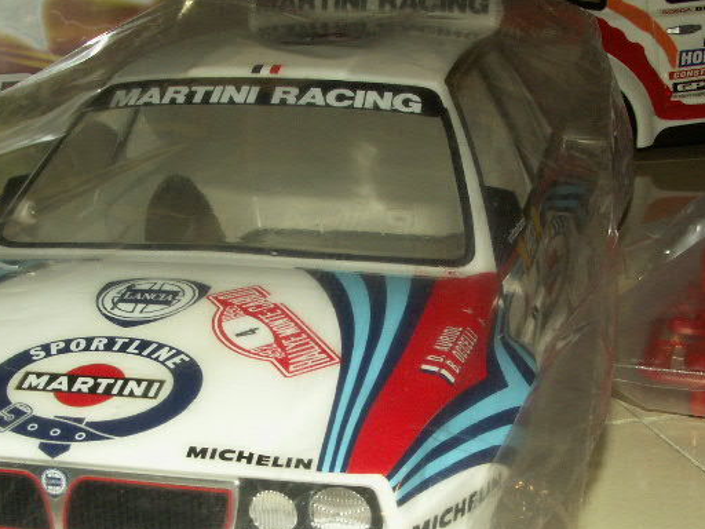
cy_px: 413
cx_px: 336
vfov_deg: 22.7
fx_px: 1303
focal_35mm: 64
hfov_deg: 30.3
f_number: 9
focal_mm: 8.29
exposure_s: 1/50
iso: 200
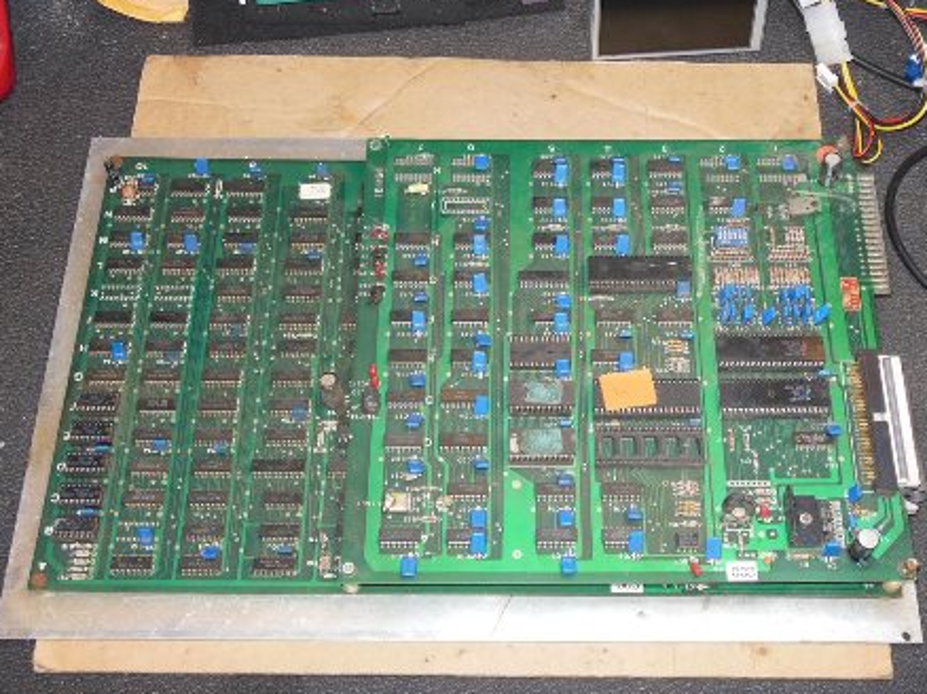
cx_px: 459
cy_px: 343
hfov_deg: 43.0
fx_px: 1178
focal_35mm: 44
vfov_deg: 32.8
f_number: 3.8
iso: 200
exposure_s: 1/30
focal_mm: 7.7
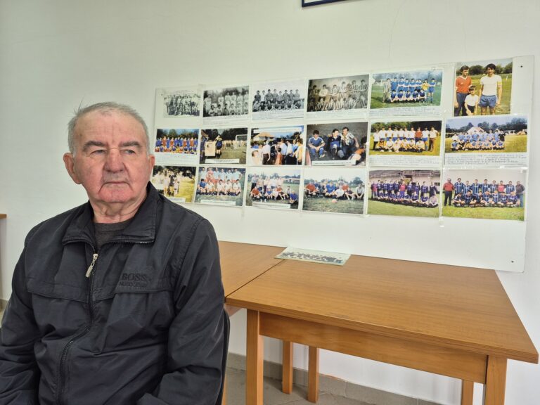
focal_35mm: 23
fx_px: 359
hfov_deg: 73.9
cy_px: 202
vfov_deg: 58.9
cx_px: 270
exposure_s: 1/100
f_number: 1.8
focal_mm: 5.4
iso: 80
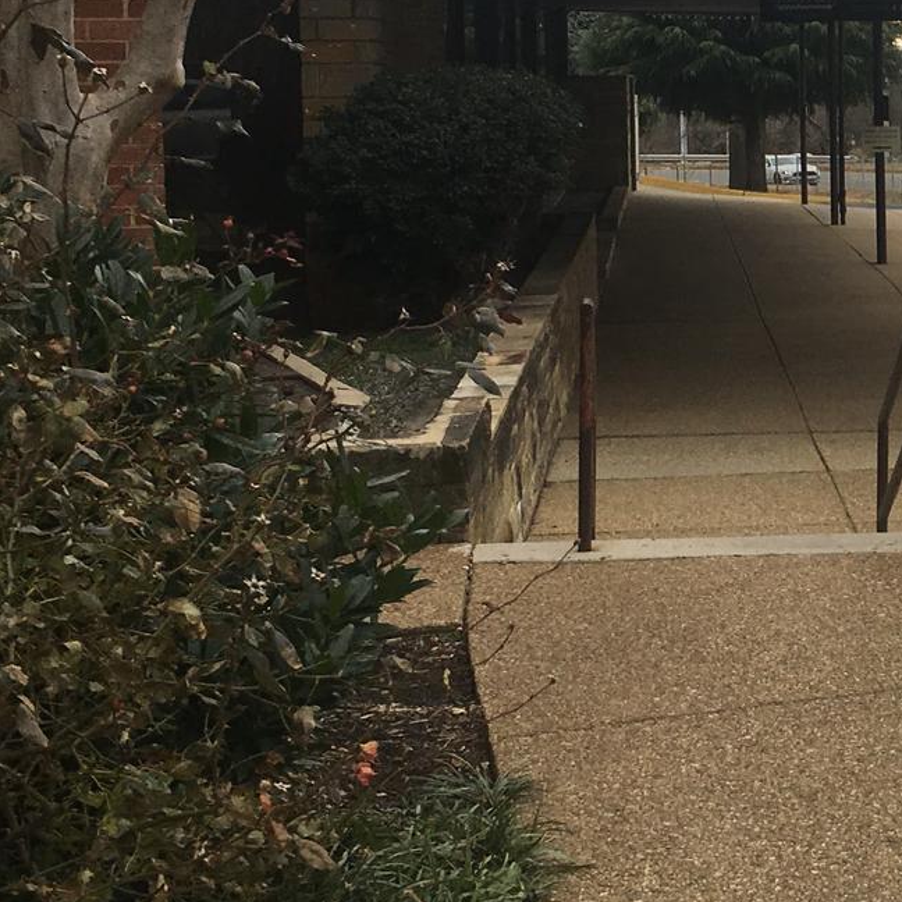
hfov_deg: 20.2
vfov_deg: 21.2
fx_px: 2388
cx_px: 1044
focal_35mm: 81
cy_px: 238
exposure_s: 1/596
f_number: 2.2
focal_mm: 4.15
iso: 25
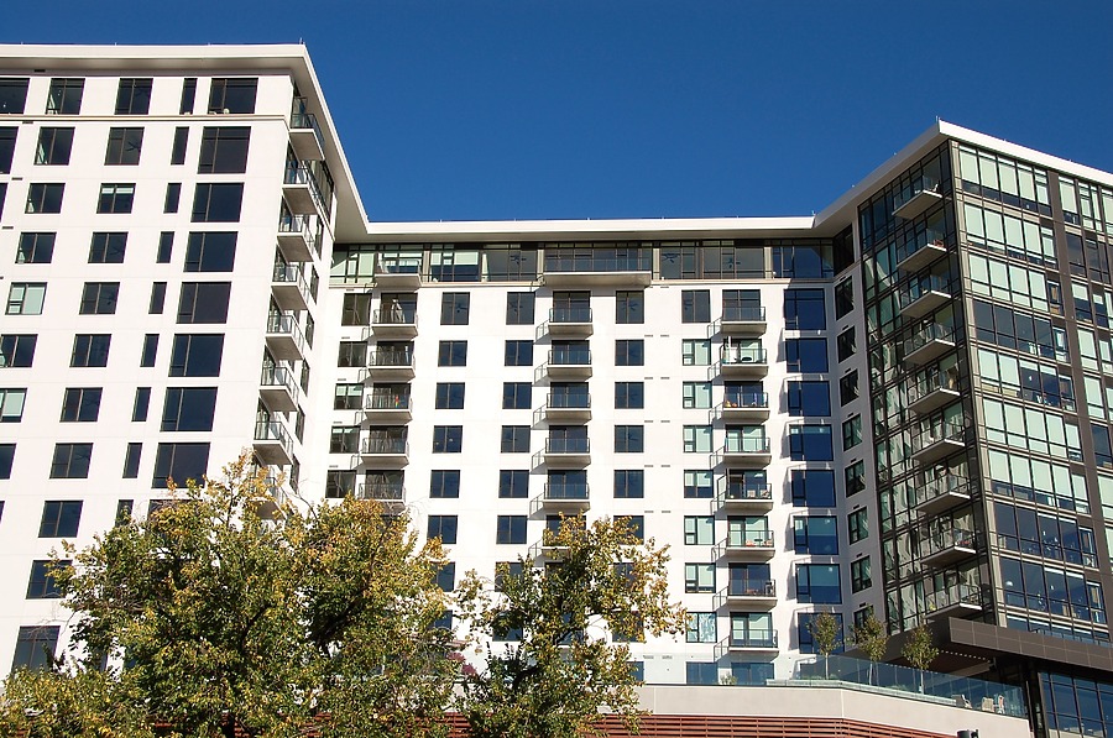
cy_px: 369
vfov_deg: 28.0
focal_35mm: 48
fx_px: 1482
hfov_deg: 41.2
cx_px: 556
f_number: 11
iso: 200
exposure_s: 1/400
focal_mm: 32
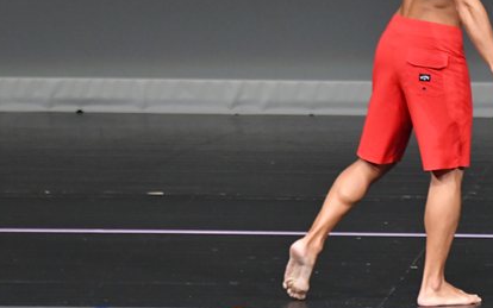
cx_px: 394
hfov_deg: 3.2
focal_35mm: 658
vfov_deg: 2.0
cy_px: 52
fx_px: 8843
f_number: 5.6
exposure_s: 1/400
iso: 4000
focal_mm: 230
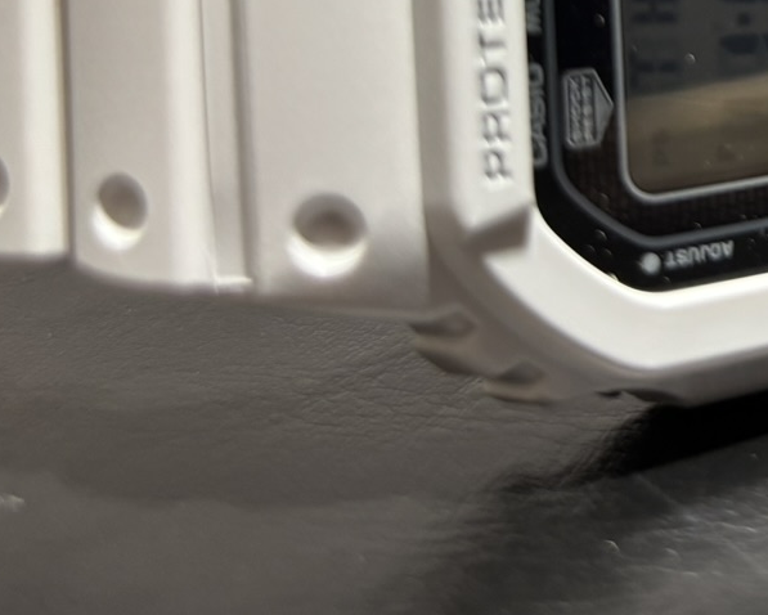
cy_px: -260
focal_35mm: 87
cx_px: 1115
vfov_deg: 16.4
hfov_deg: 19.5
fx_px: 1978
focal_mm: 5.96
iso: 125
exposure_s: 1/50
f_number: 1.6
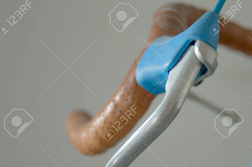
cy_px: 111
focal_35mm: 78
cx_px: 174
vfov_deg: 17.4
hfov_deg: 25.9
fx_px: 543
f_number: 2
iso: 180
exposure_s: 1/80
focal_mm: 35
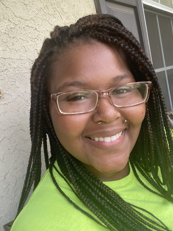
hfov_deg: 46.8
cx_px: 86
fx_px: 200
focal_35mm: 30
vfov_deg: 60.0
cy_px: 116
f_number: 2.2
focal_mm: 2.71
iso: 64
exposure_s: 1/122
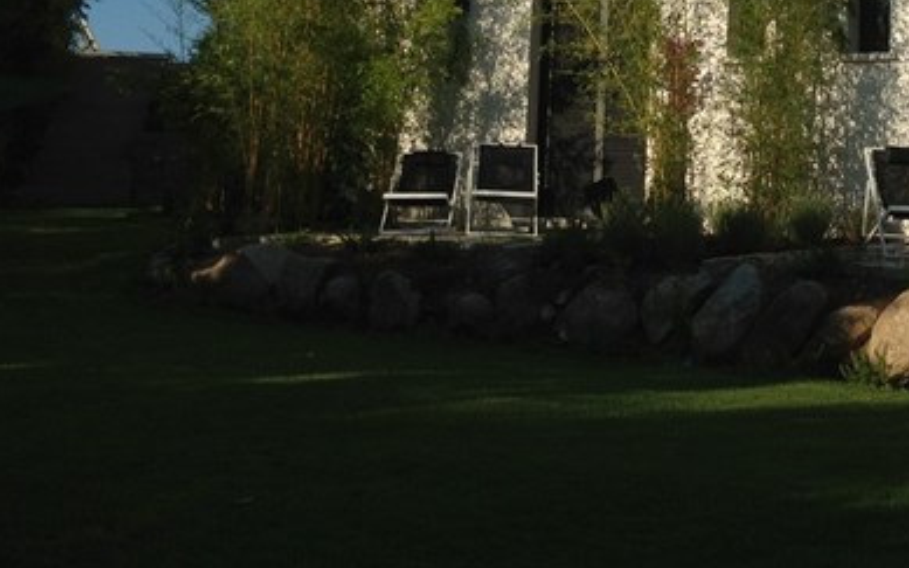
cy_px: -21
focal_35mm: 72
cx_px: 736
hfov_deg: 28.0
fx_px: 1783
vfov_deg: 17.6
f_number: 2.4
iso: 50
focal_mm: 4.13
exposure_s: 1/2584
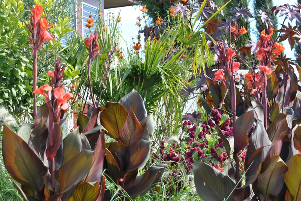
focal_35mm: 84
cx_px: 126
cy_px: 95
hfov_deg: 24.1
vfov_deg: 16.3
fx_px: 703
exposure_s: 1/160
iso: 100
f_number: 6.3
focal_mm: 42
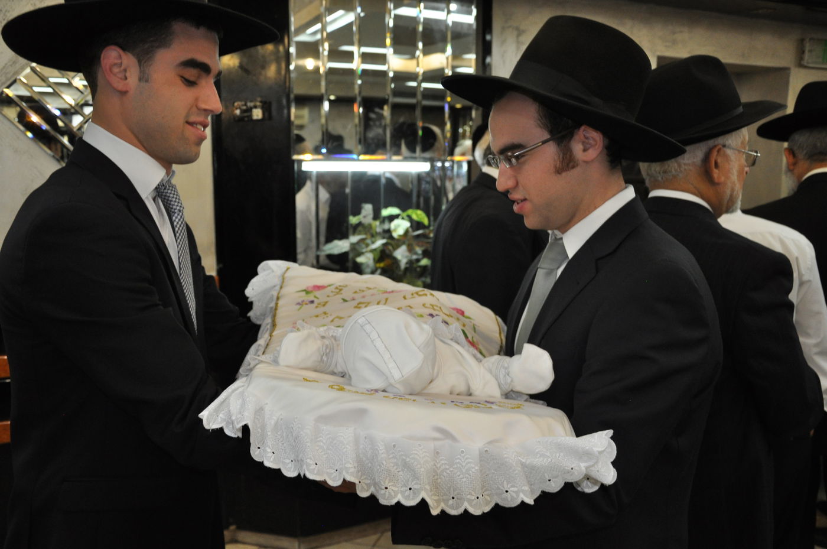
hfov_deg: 57.3
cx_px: 414
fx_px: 757
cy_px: 274
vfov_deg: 39.9
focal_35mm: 33
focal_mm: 22
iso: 800
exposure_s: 1/90
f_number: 3.8
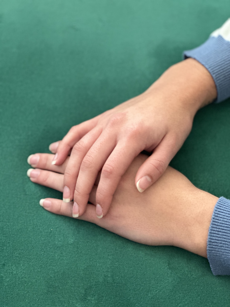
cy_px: 154
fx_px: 682
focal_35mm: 77
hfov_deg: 19.1
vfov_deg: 25.3
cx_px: 115
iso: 320
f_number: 2.8
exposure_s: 1/24
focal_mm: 9
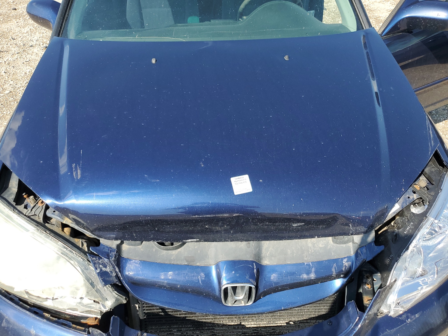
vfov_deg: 53.1
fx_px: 336
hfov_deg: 67.3
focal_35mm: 26
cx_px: 224
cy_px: 168
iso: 50
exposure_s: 1/1429
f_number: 1.5
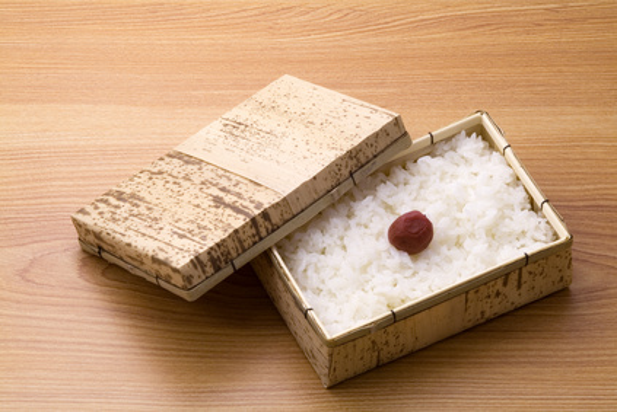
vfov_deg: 8.7
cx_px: 308
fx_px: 2711
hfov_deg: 13.0
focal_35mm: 158
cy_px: 206
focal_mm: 105
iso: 100
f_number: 27
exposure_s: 1.5
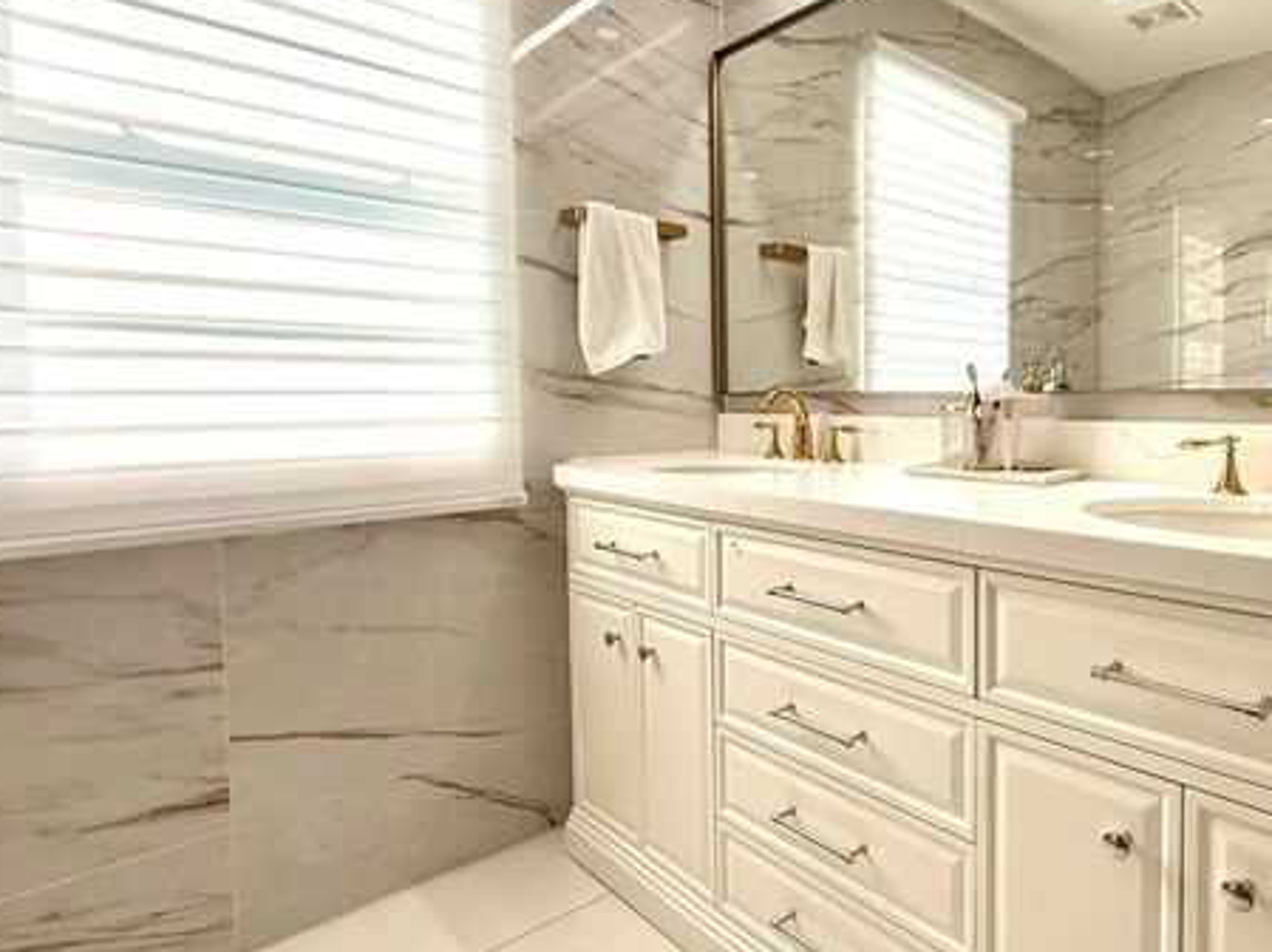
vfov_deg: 60.9
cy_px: 436
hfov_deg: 74.2
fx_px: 808
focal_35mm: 22
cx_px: 843
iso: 64
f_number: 2.2
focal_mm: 2.22
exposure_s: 1/413
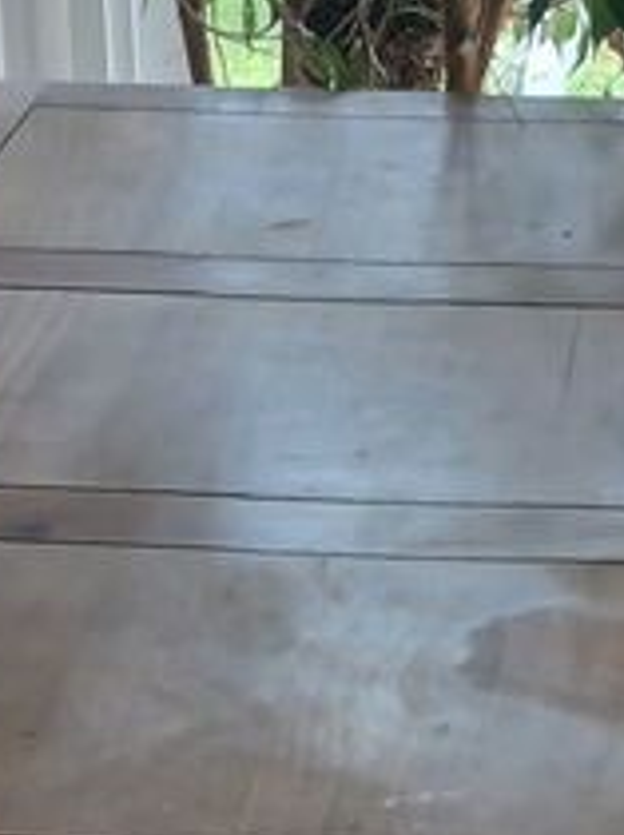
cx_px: 413
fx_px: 2986
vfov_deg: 14.3
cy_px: 1443
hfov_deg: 11.9
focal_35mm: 124
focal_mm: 3.98
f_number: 1.8
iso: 64
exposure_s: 1/50
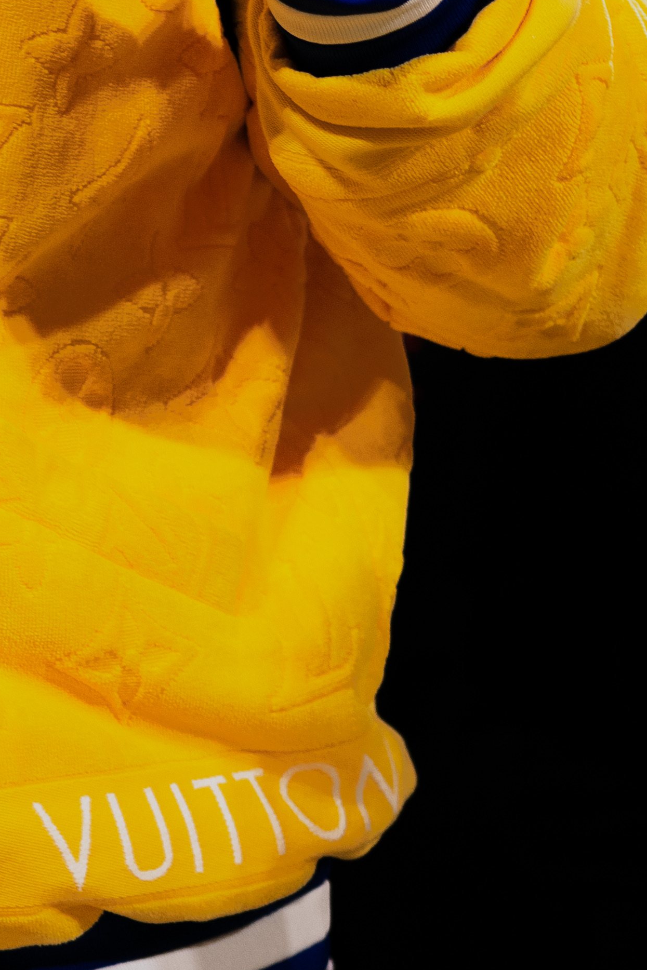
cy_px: -362
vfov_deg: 8.2
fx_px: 6659
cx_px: -308
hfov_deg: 5.5
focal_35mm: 247
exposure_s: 1/250
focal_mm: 77
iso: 800
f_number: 2.8
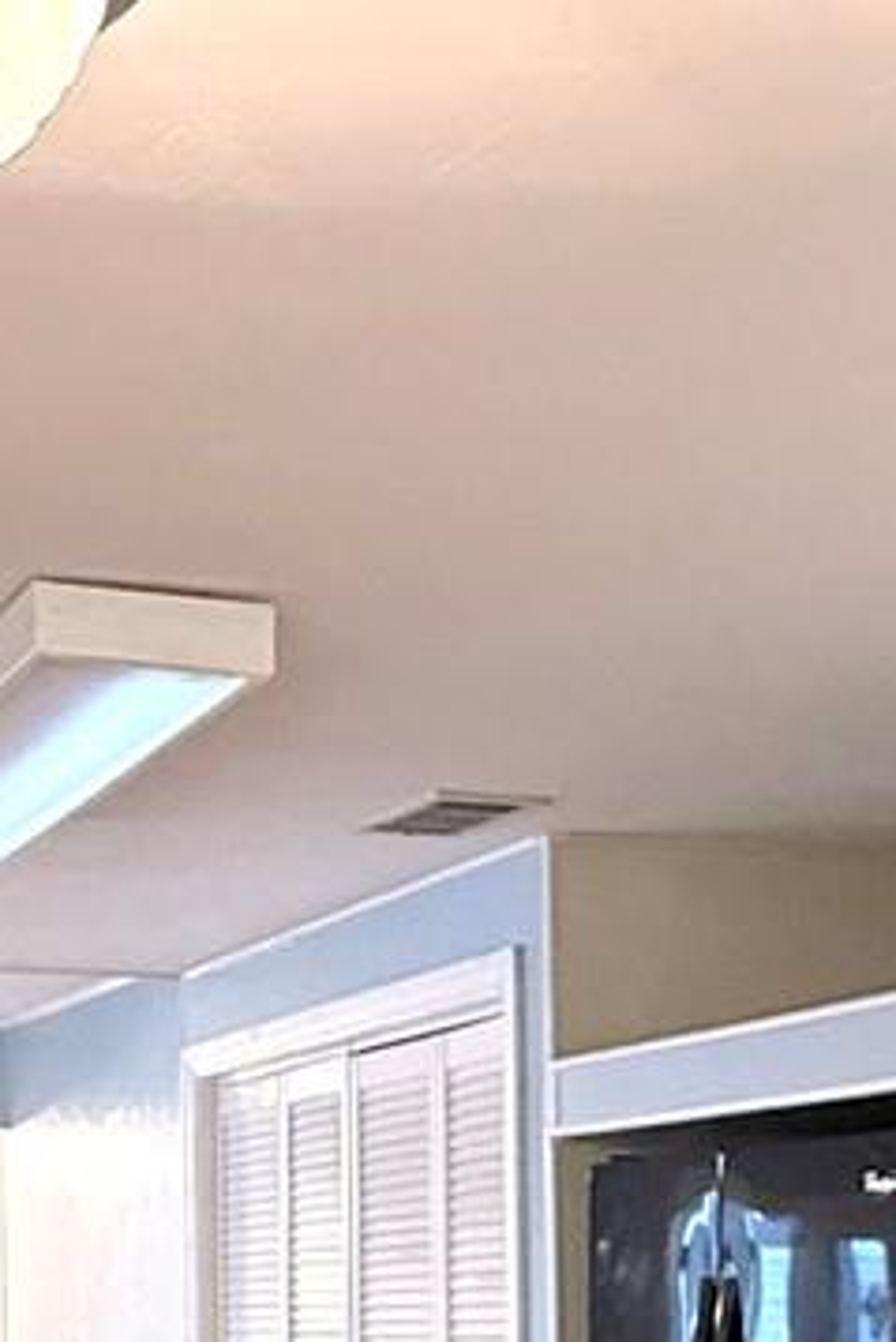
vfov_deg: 29.0
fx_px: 2424
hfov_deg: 20.8
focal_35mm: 65
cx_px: 240
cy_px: 1346
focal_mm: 2.22
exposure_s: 1/60
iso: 500
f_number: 2.2
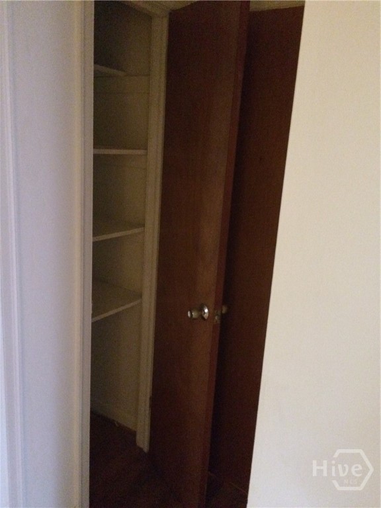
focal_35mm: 29
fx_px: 426
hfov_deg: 48.2
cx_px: 190
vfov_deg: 61.7
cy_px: 254
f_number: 2.2
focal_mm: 4.15
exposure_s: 1/15
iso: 800
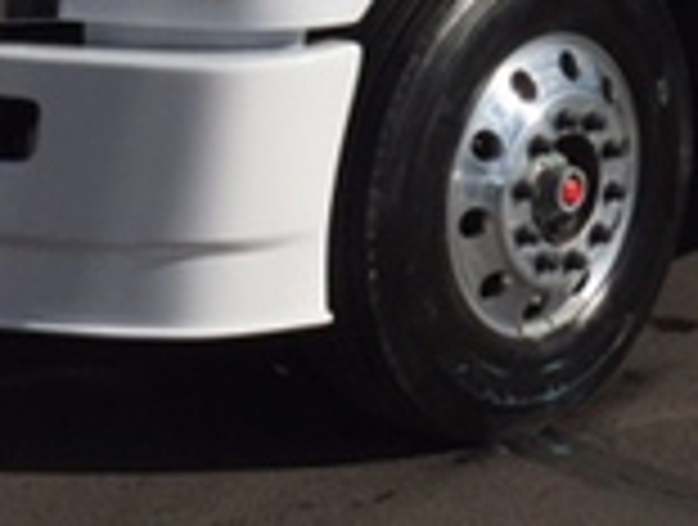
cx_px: 666
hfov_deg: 17.2
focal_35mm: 112
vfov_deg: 12.8
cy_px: -193
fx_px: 2264
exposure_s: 1/5650
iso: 32
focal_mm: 4.15
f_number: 2.2
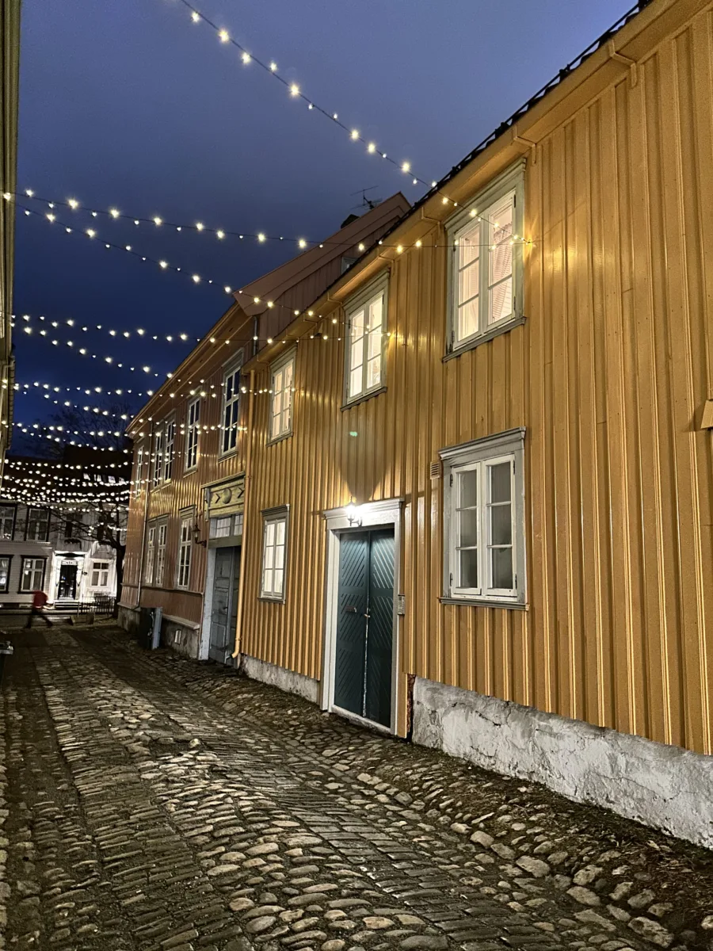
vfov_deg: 71.6
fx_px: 659
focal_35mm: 24
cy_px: 476
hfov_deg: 56.8
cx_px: 356
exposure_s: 1/17
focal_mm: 6.86
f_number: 1.78
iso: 1600
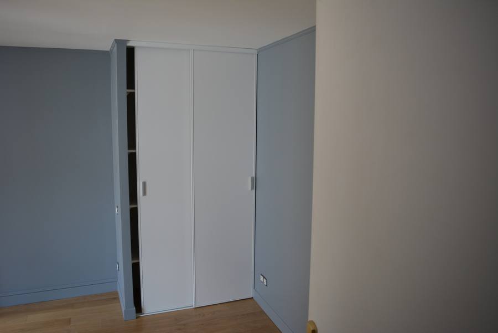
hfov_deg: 67.4
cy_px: 166
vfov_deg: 48.0
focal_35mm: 27
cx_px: 249
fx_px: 374
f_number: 4
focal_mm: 18
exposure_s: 1/60
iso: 450
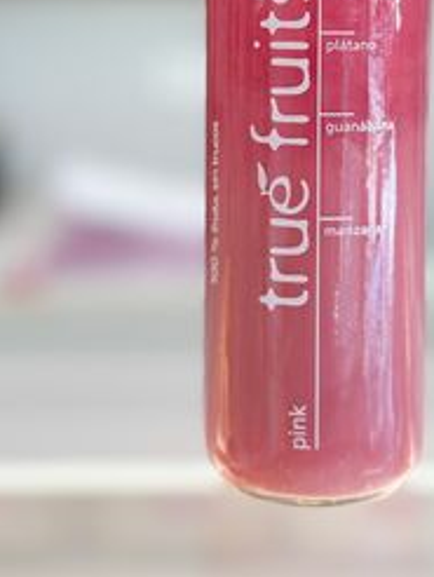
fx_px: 1385
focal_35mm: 83
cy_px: 87
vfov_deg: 23.1
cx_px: 298
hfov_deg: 17.7
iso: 80
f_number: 1.8
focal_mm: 6.86
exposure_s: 1/240
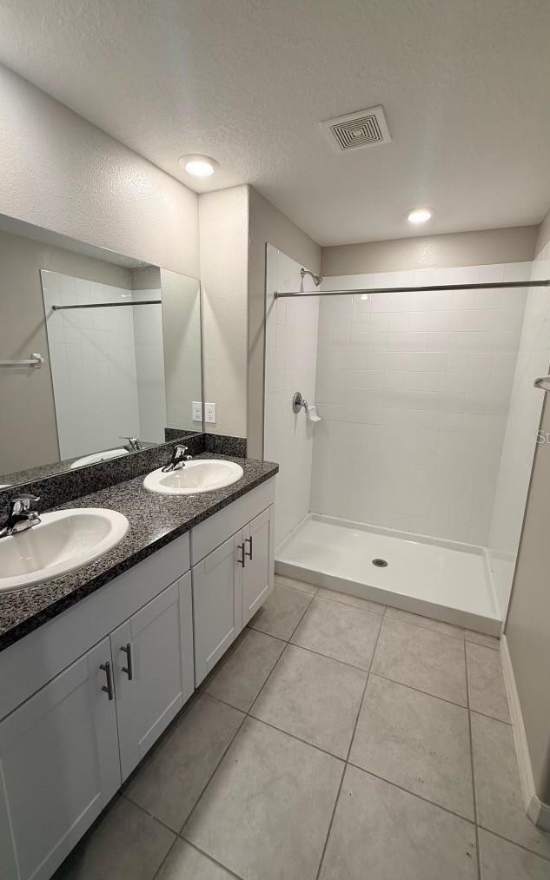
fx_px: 360
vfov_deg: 101.5
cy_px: 436
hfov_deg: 74.8
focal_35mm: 15
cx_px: 284
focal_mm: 2.22
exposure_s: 1/120
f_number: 2.2
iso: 160
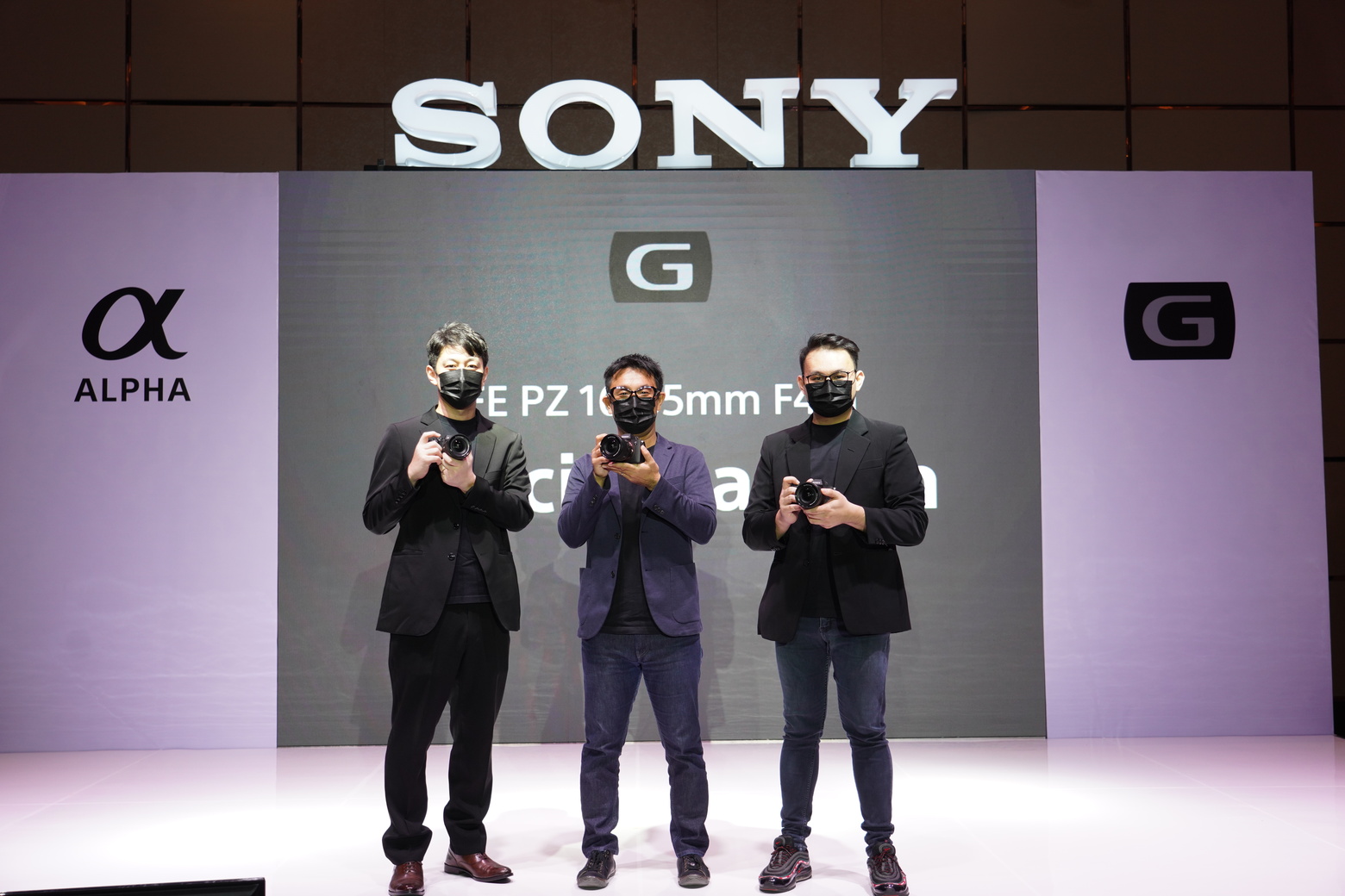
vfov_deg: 32.6
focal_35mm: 41
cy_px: 448
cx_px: 672
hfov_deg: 47.4
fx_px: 1532
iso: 500
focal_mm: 41
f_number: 4
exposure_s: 1/100
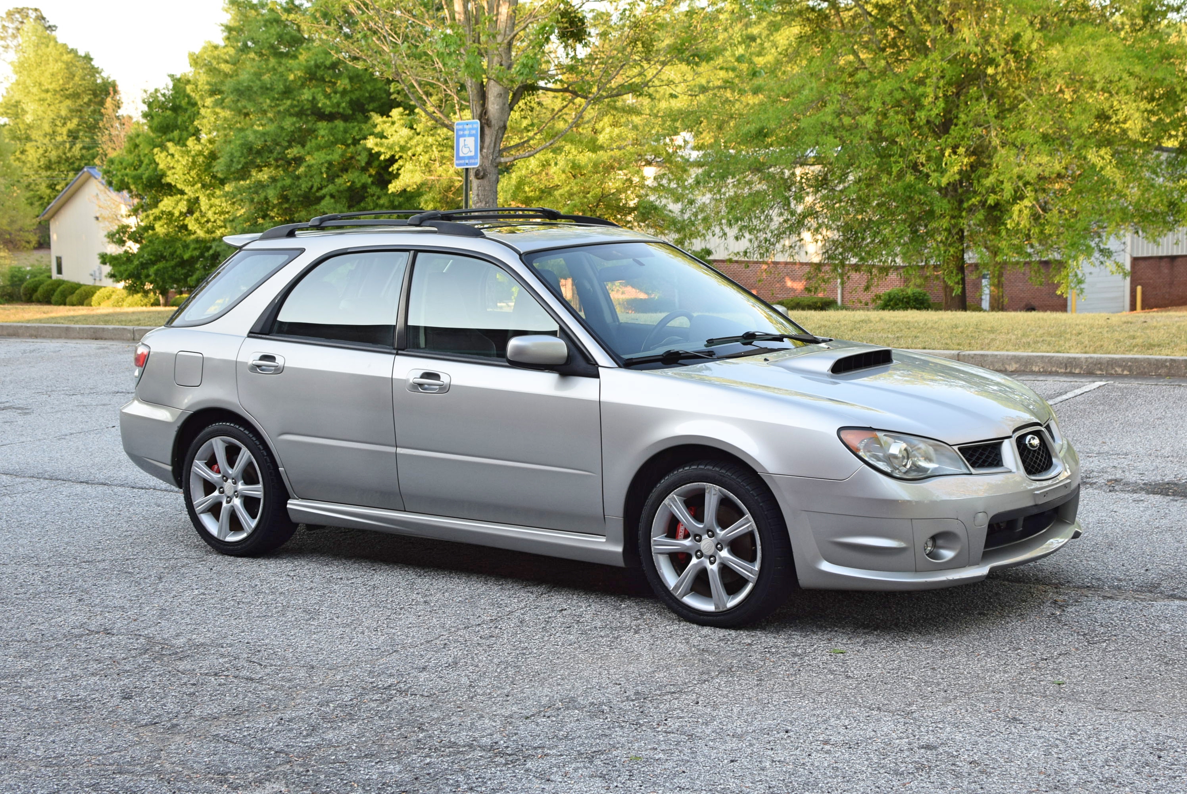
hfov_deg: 37.8
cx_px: 594
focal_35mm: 52
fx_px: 1732
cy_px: 397
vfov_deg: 25.8
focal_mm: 35
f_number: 5.6
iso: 400
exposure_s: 1/125
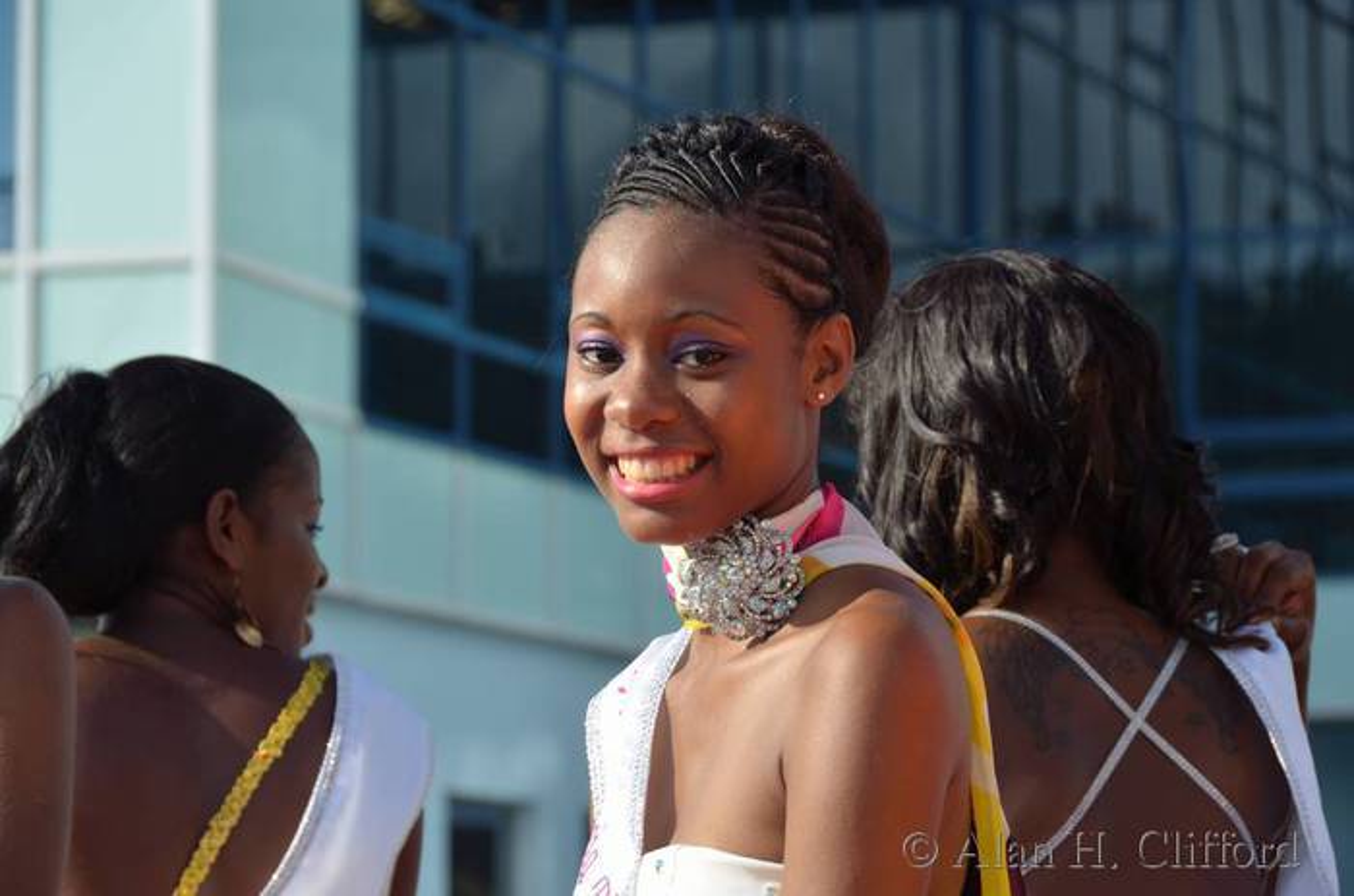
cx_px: 677
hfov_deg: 13.1
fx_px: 5909
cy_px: 448
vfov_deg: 8.7
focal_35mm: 158
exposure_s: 1/320
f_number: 7.1
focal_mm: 105
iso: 100
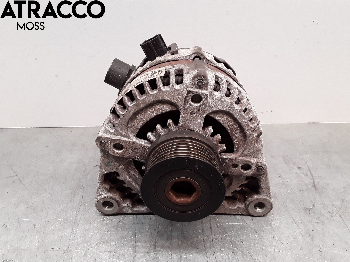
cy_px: 131
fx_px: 283
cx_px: 175
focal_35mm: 28
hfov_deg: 63.4
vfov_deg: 49.7
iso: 100
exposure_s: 1/100
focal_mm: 2.91
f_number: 1.9
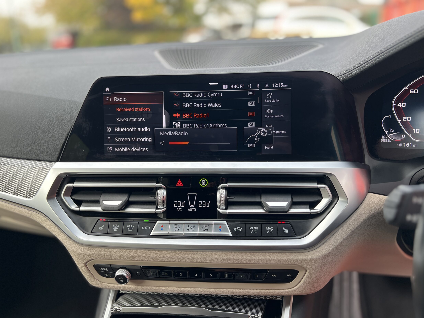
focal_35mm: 27
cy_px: 163
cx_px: 214
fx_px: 331
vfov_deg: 51.4
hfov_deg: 65.3
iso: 40
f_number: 1.5
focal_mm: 5.7
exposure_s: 1/198
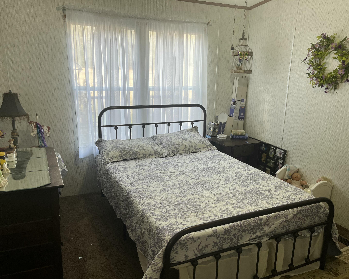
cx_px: 183
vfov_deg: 51.5
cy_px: 143
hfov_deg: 62.2
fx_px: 289
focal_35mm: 28
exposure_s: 1/120
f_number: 1.6
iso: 100
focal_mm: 5.1
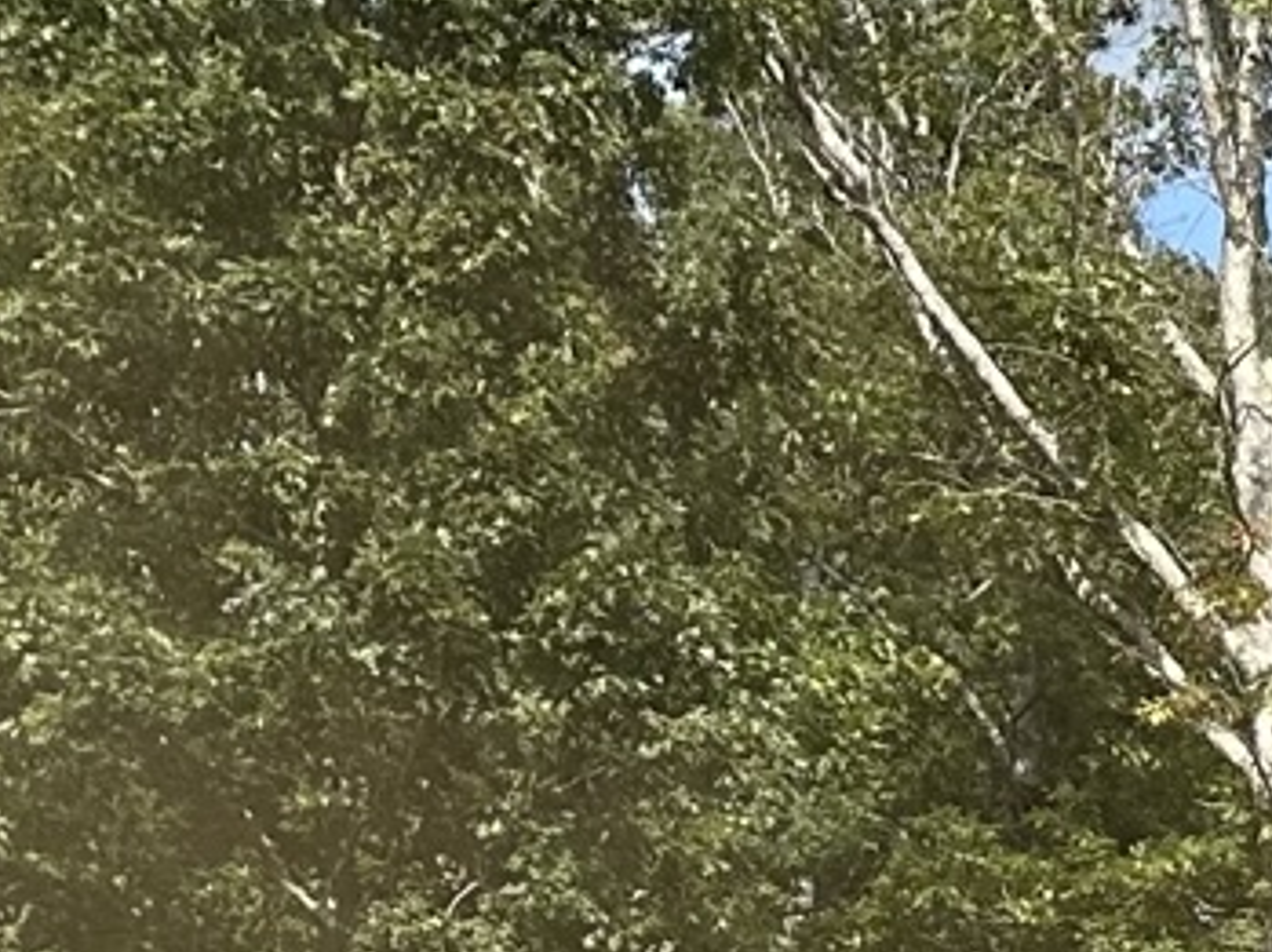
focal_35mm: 141
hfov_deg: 10.7
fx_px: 5176
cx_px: 3565
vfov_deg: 9.8
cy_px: 1915
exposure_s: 1/3058
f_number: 1.78
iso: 80
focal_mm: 6.86
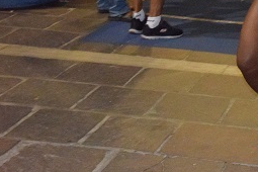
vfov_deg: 12.7
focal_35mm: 106
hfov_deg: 18.6
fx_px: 760
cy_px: -20
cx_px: 276
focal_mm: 30
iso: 12800
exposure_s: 1/200
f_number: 5
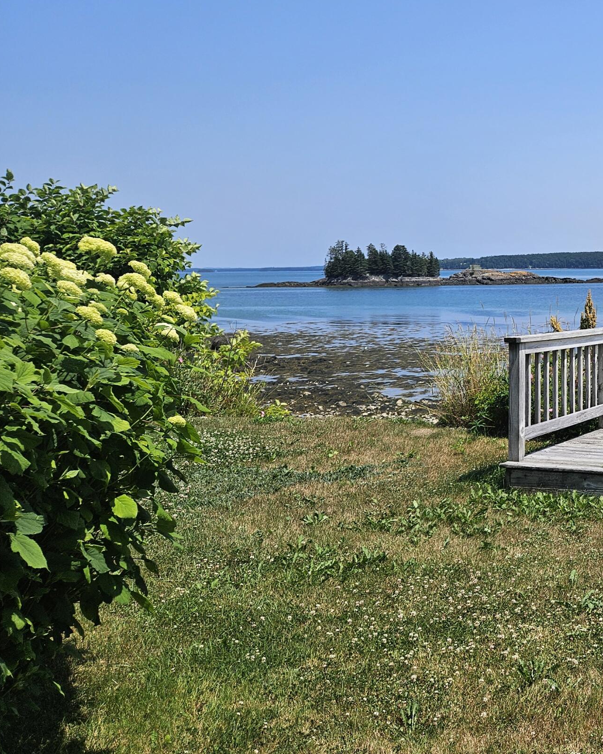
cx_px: 693
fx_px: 937
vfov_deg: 43.4
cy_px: 276
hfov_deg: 31.0
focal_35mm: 42
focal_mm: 5.4
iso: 25
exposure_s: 1/3050
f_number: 1.8
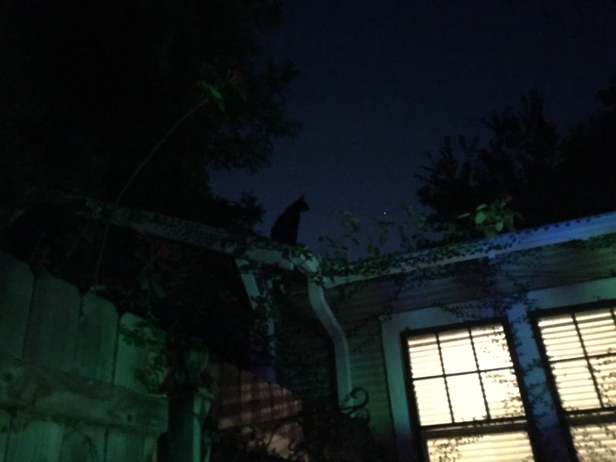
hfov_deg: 61.7
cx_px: 308
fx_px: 516
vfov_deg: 48.2
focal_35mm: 29
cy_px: 231
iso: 2000
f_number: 2.2
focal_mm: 4.15
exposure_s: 1/4
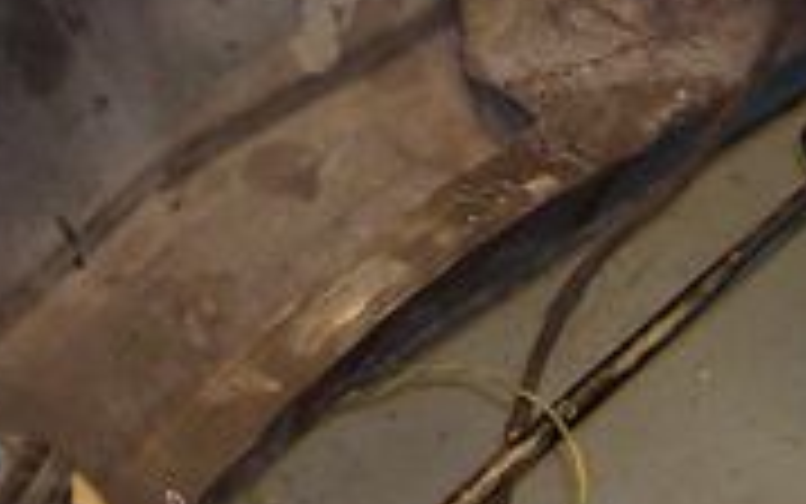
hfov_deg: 15.3
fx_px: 2988
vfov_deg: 9.4
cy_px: -223
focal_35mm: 136
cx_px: 504
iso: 200
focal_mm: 6
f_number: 2.8
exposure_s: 1/60
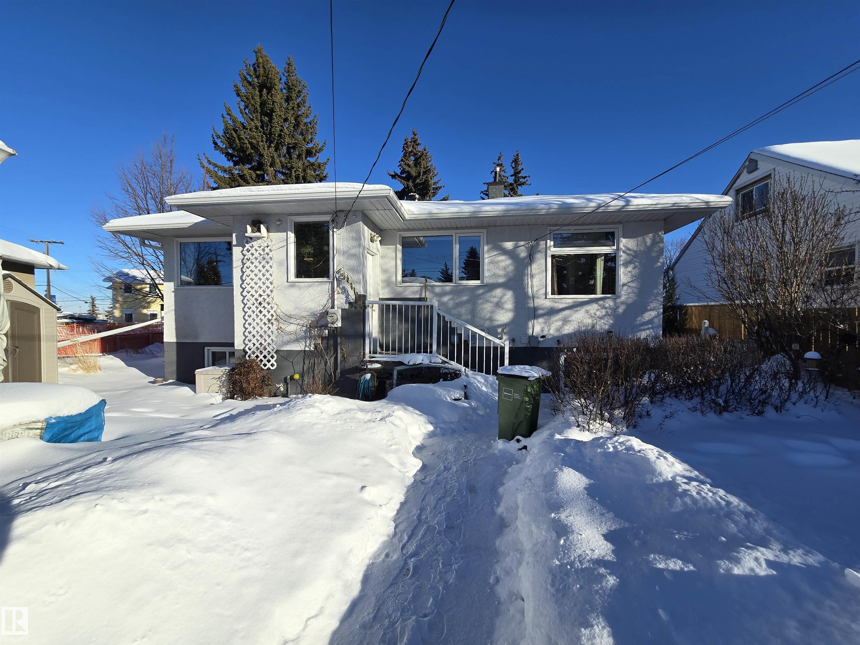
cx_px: 430
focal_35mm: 13
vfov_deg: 89.9
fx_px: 323
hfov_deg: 106.2
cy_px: 322
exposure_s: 1/2497
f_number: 2.2
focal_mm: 2.2
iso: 50
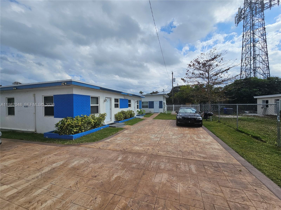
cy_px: 105
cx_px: 140
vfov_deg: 89.9
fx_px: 106
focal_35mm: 13
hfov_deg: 106.2
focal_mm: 2.2
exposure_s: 1/5214
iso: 50
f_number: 2.2
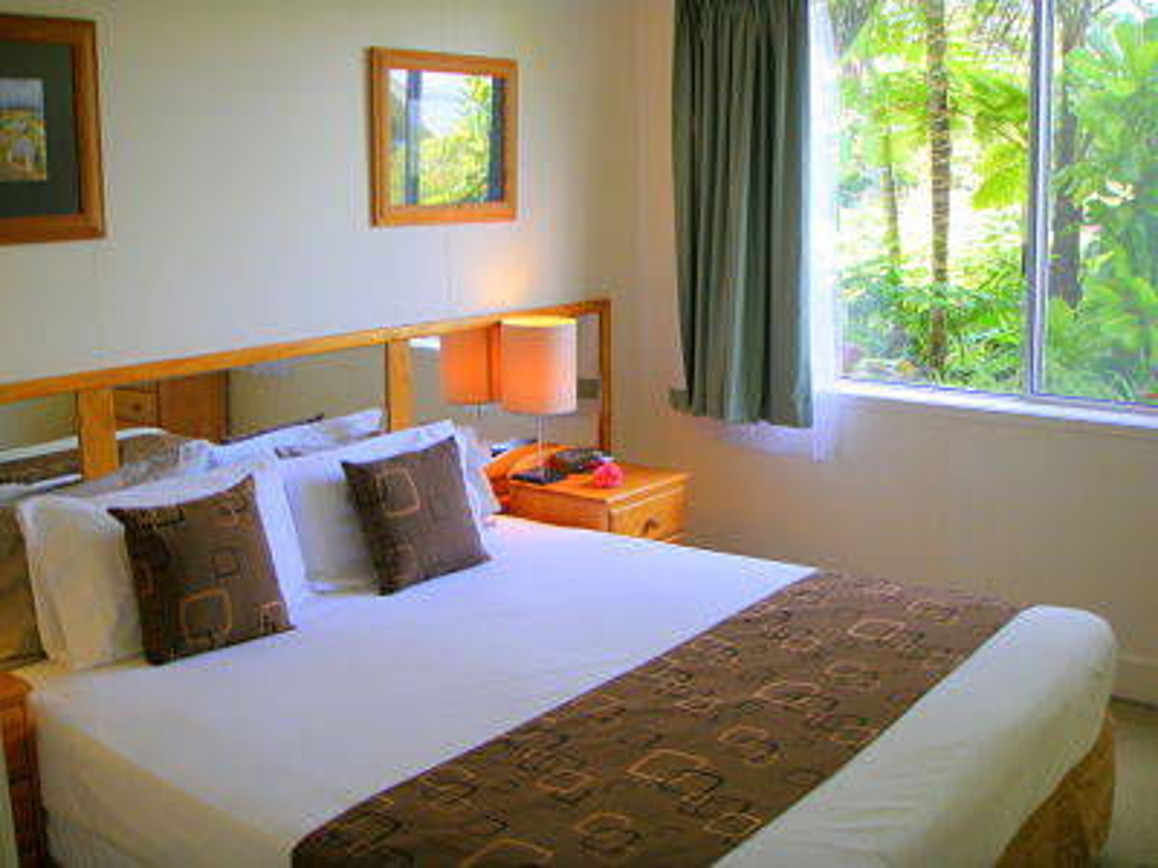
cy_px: 434
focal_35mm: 38
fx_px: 1271
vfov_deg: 37.7
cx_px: 579
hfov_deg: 49.0
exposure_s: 1/30
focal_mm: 6.7
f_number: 3.5
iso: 80
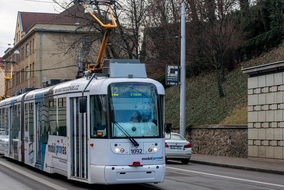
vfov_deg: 19.5
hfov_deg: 28.8
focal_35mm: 70
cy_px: 104
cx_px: 116
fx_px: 552
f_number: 4.5
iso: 400
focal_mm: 50
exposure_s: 1/320
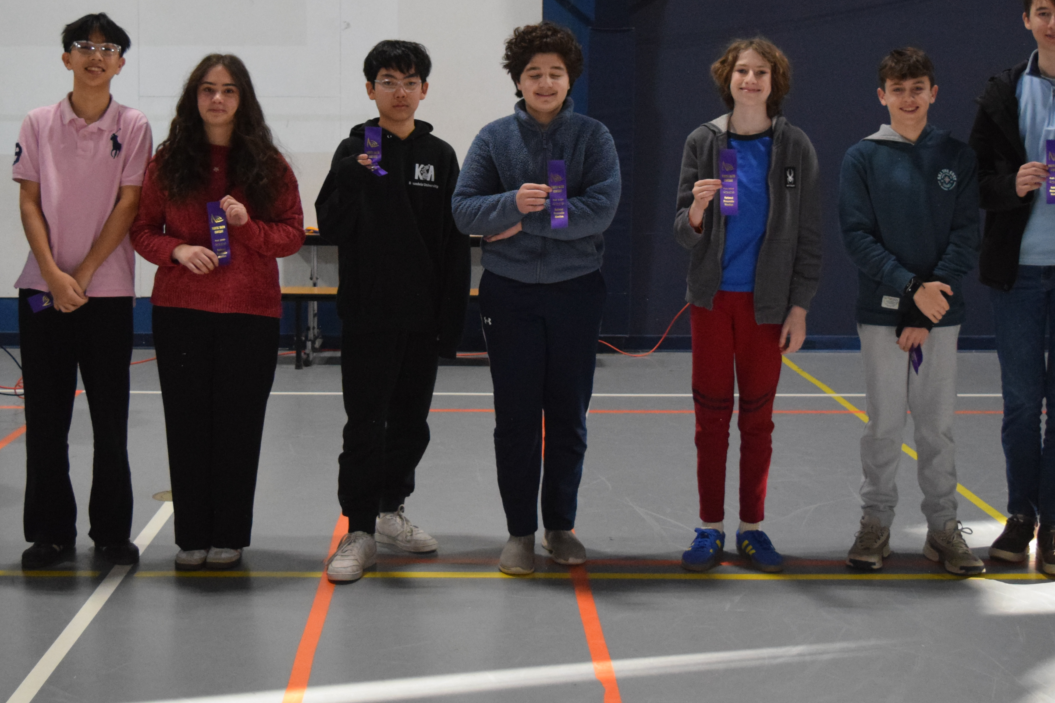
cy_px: 202
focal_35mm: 53
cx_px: 481
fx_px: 1546
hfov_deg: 37.6
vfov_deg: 25.4
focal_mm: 23
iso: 3200
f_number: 3.8
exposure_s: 1/250
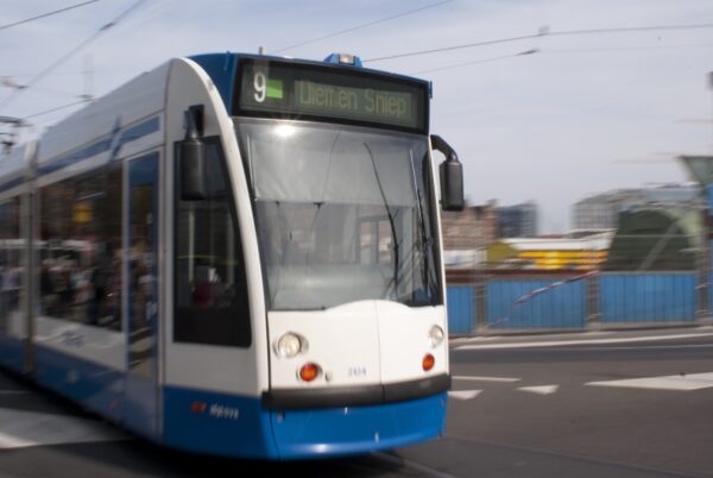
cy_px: 239
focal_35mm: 42
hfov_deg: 46.3
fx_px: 833
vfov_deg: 32.0
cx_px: 356
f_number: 25
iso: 100
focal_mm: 28
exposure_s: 1/30
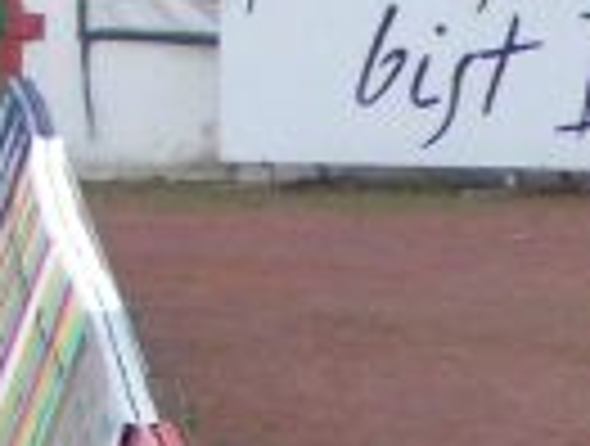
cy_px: -613
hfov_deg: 1.7
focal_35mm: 1144
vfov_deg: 1.3
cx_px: -640
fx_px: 19552
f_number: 3.5
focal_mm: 28.8
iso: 200
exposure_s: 1/125
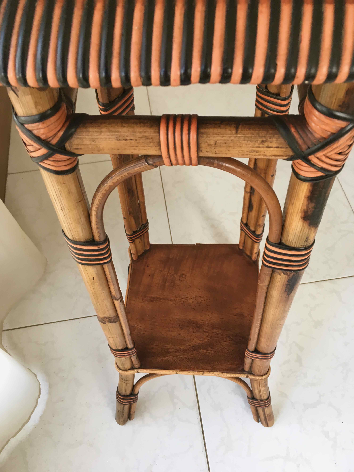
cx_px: 177
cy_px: 236
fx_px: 395
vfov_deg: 61.7
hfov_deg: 48.2
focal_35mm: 29
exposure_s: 1/33
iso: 100
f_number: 2.2
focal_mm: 4.15
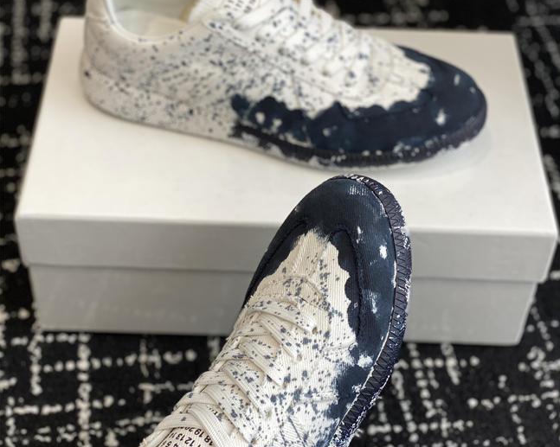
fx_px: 1127
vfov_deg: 22.5
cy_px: 192
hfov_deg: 27.9
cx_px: 280
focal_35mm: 68
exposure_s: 1/122
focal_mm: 6
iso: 32
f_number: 2
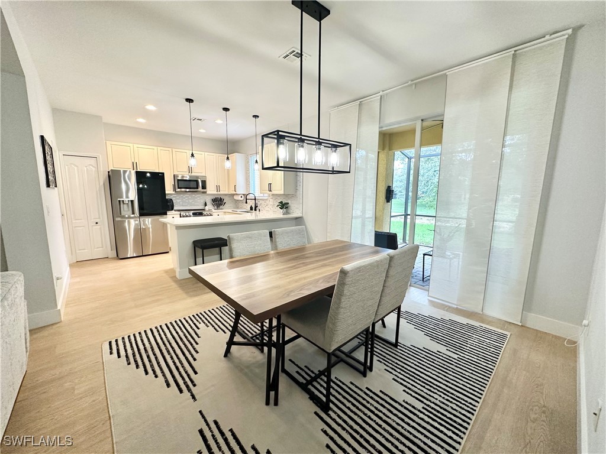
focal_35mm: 14
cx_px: 303
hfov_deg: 102.1
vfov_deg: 85.7
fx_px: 245
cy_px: 227
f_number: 2.2
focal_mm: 2.22
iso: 250
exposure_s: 1/120
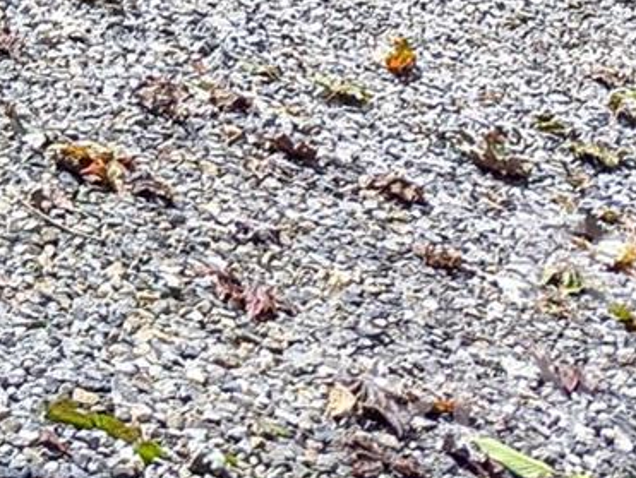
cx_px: -670
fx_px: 2428
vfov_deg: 9.6
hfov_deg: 12.8
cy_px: -785
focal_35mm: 132
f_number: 1.9
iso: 44
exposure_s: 1/530
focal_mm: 6.81
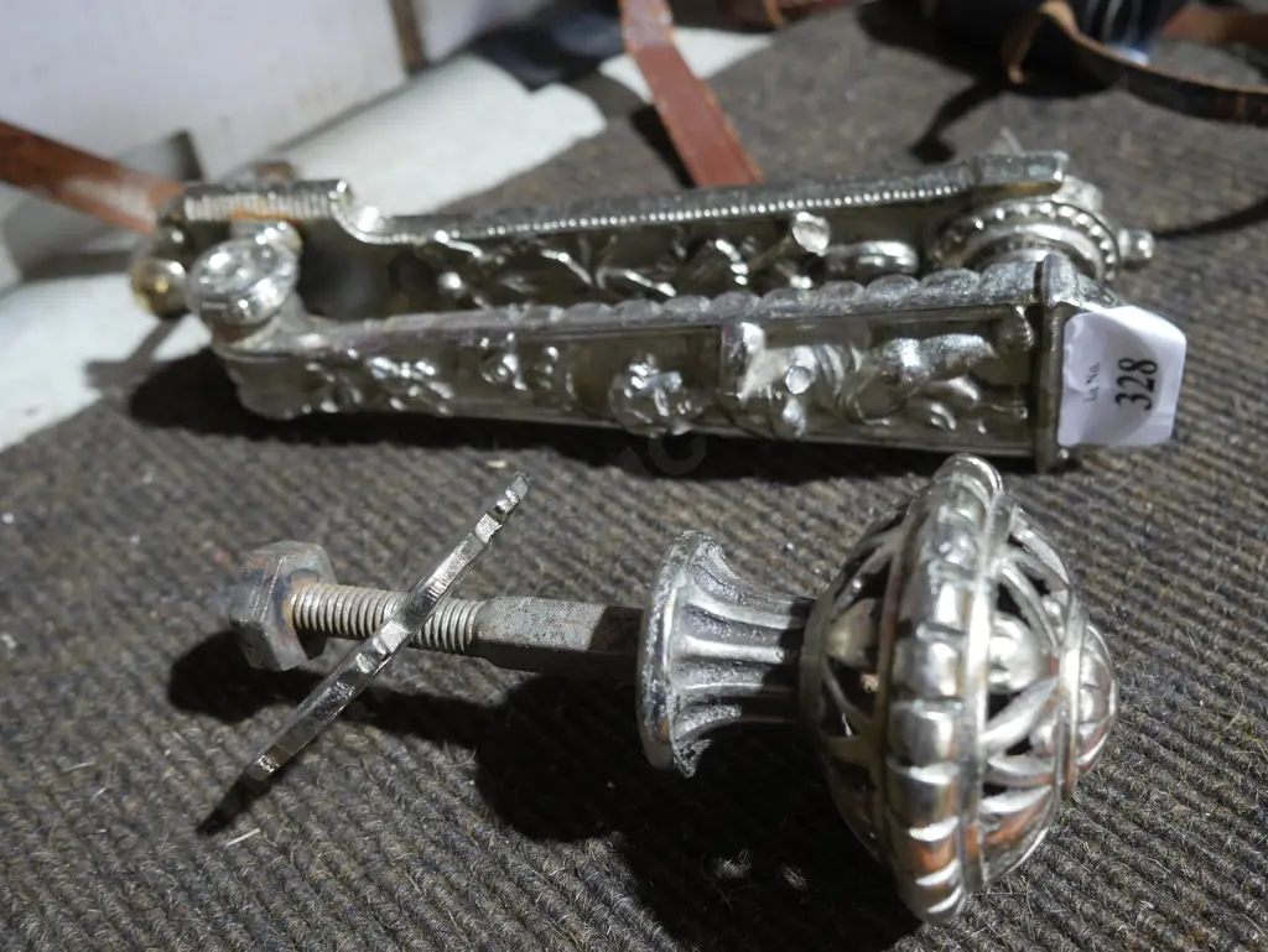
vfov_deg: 36.0
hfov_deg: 46.8
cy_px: 476
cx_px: 634
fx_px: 1466
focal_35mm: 40
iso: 1250
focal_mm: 20
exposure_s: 1/60
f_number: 4.4
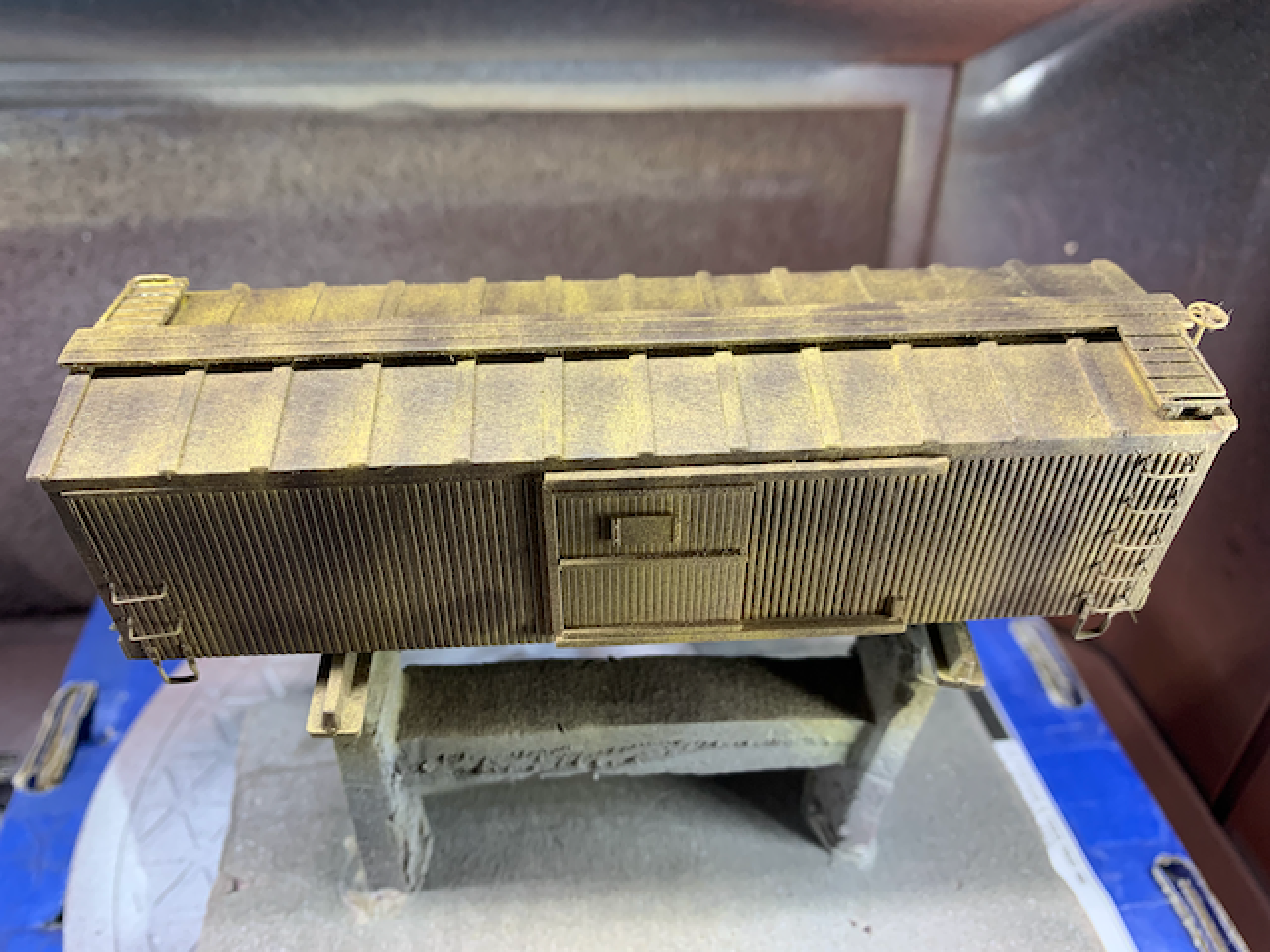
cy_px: 476
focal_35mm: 26
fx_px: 954
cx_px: 635
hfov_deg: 67.3
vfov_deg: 53.1
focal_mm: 4.25
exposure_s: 1/86
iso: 100
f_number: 1.8
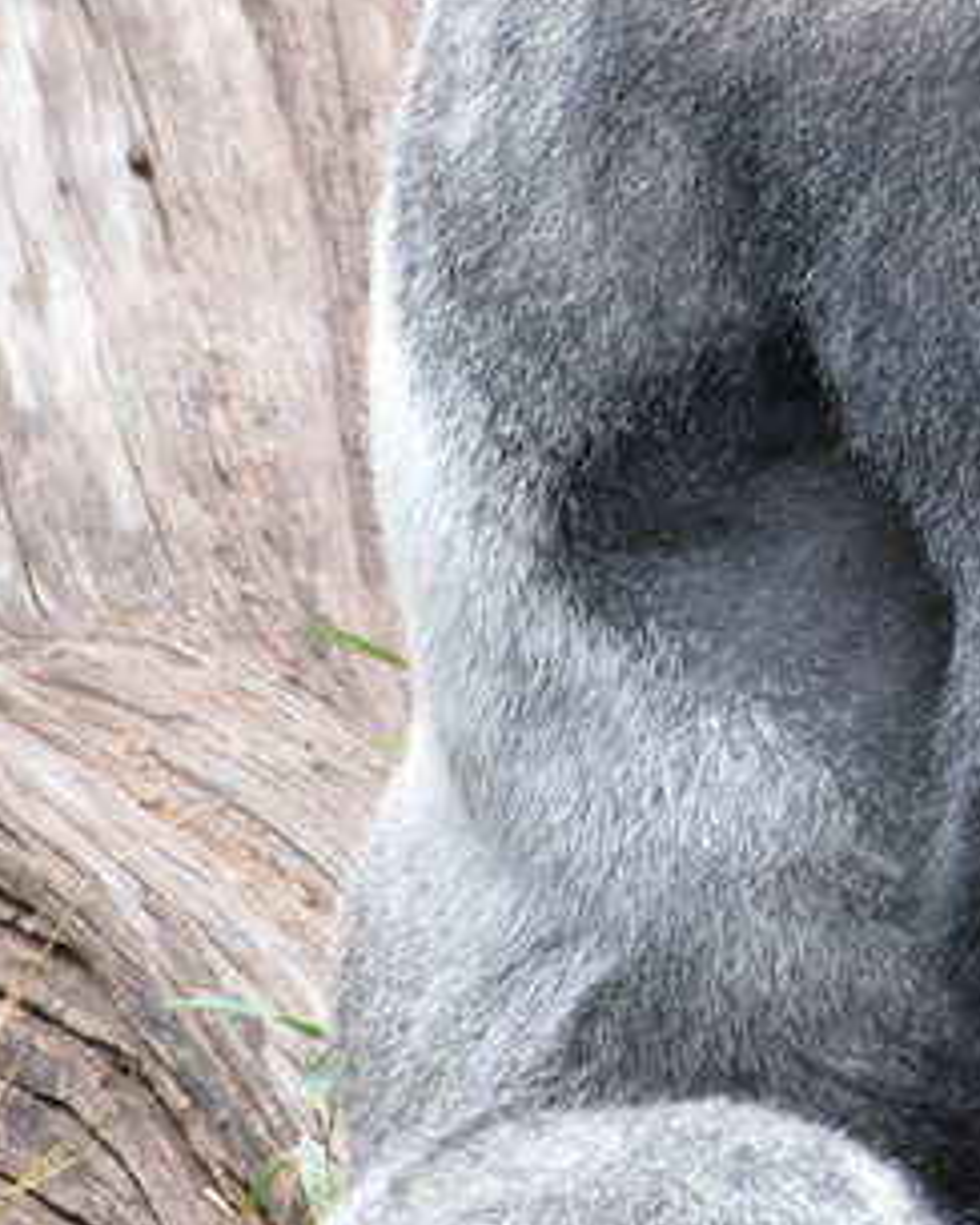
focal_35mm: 828
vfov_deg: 2.3
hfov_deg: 1.9
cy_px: -16
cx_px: 1442
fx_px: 30019
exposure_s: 1/500
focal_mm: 210
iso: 2000
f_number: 5.3
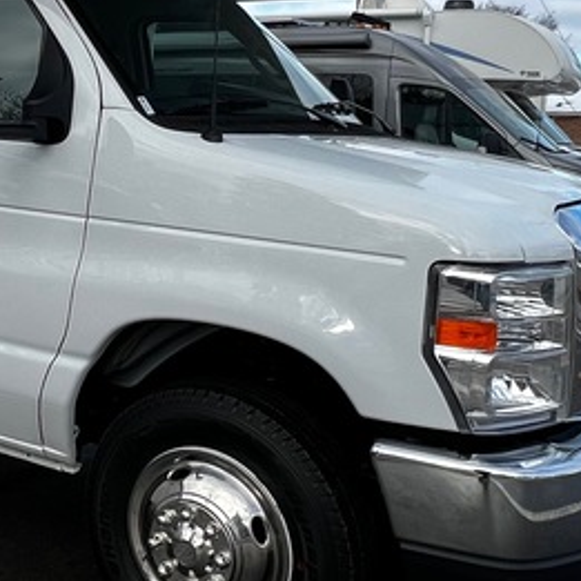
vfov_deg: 37.0
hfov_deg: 35.6
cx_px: 71
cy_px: 176
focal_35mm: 45
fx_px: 855
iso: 32
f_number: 1.8
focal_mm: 1.57
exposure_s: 1/943
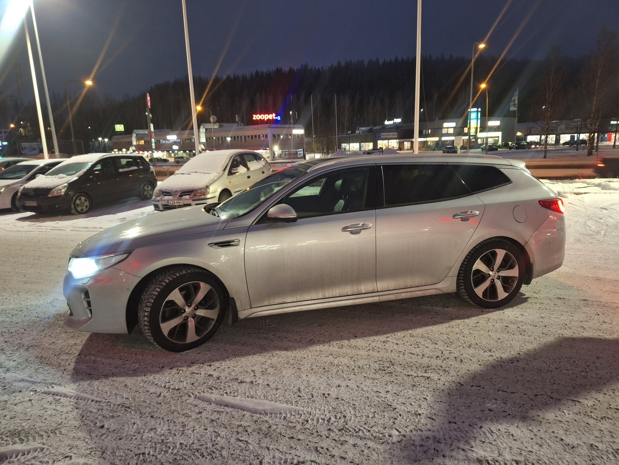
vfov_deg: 58.9
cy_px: 232
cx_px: 310
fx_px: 411
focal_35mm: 23
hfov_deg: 73.9
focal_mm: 5.54
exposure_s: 1/25
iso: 400
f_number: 1.8
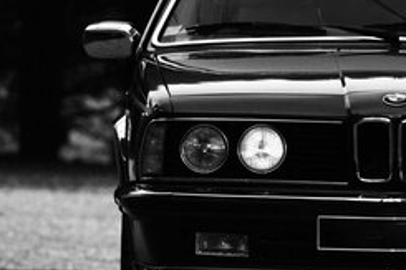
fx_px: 11044
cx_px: 220
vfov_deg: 1.4
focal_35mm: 980
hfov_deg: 2.1
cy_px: 133
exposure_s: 1/60
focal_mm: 300
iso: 800
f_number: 5.6
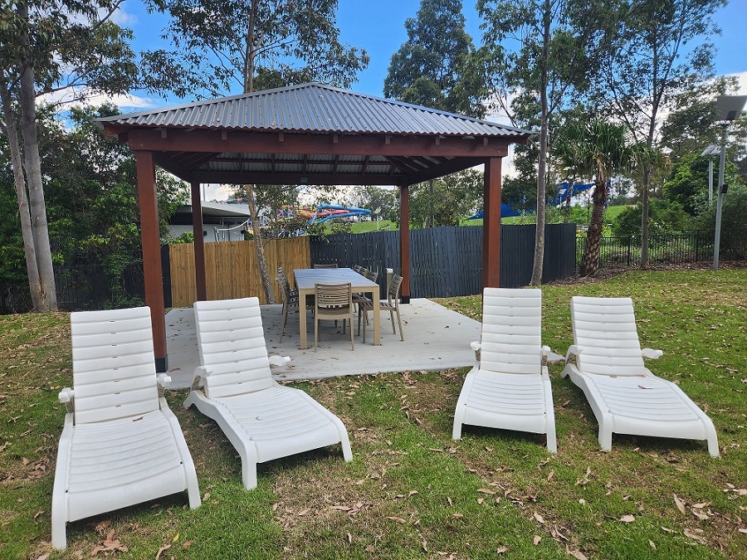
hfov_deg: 73.9
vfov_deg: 58.9
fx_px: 496
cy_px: 280
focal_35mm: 23
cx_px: 374
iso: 20
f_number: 1.8
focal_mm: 5.4
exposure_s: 1/515
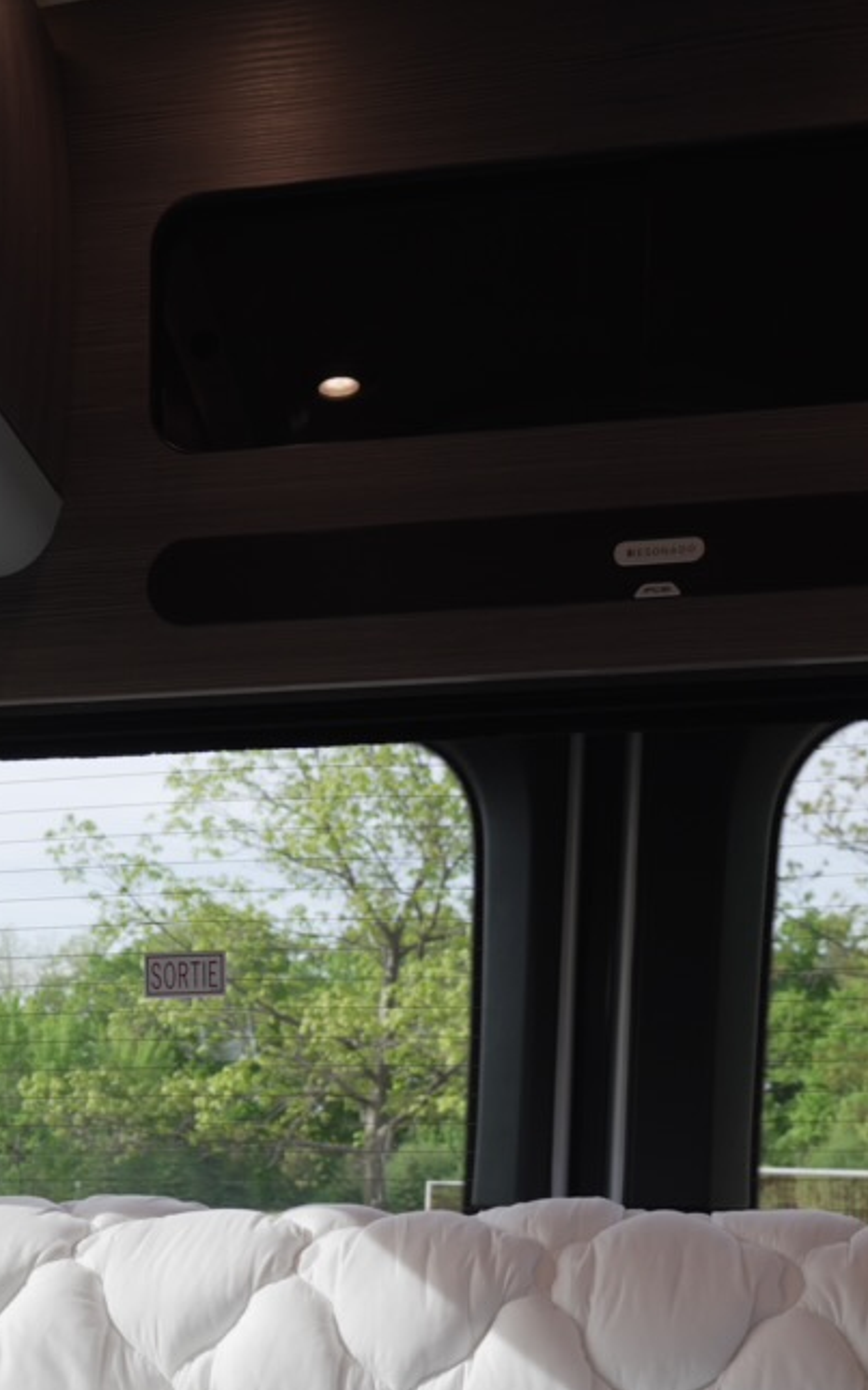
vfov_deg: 34.9
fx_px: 1931
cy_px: 1474
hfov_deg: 24.6
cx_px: 88
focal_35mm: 51
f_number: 4
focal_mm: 14
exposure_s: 1/100
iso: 125
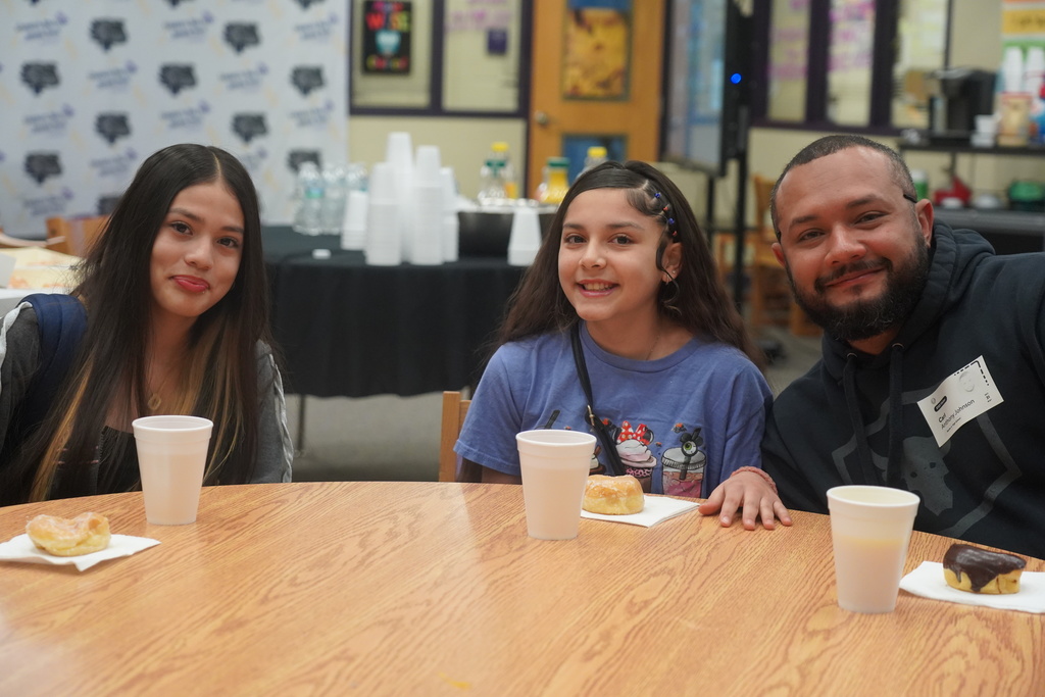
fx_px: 1829
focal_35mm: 63
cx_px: 522
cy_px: 348
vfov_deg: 21.6
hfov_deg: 31.9
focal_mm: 63
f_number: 4
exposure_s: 1/160
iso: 4000
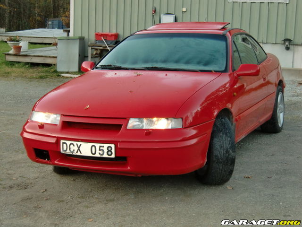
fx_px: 567
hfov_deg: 29.8
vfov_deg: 22.6
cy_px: 114
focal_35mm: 65
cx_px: 151
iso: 160
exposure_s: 1/60
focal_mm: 11.6
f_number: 4.4
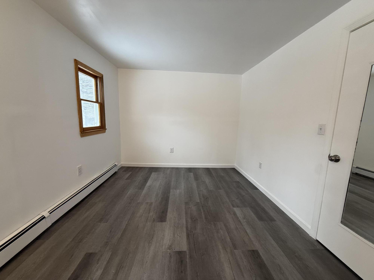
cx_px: 187
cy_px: 140
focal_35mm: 14
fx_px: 151
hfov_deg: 102.1
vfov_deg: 85.7
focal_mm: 2.22
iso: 200
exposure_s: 1/60
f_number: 2.2
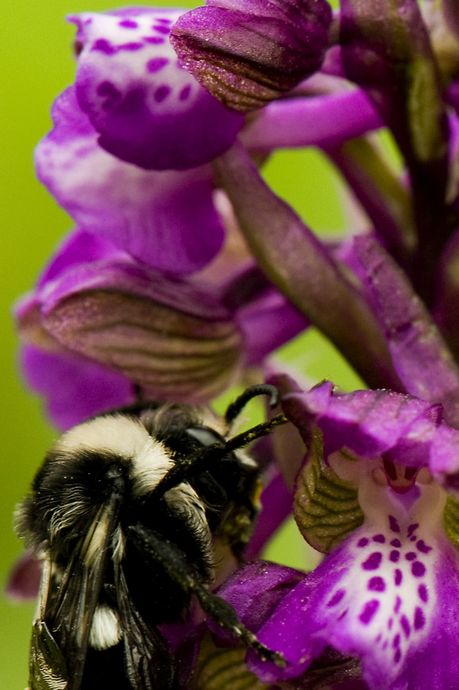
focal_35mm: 268
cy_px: 640
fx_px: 5135
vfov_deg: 7.7
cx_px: 527
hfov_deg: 5.1
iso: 640
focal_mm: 105
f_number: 13
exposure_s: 1/80
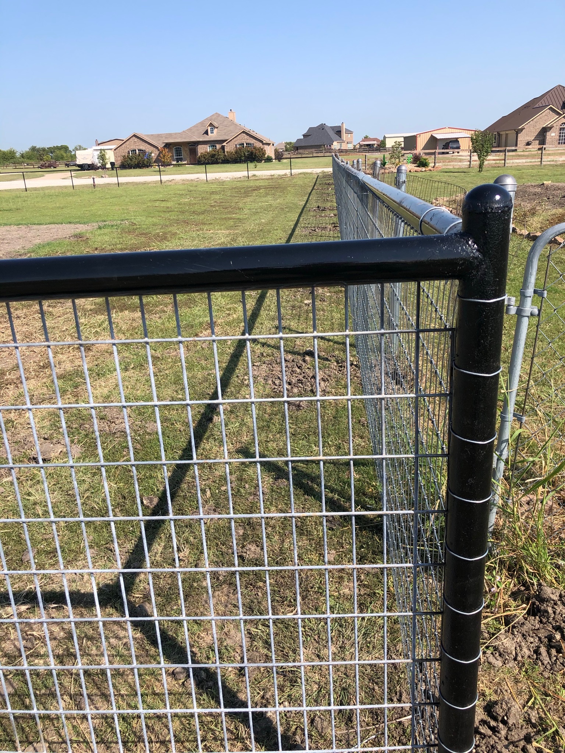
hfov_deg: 49.7
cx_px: 282
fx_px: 609
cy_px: 376
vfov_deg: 63.4
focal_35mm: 28
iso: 20
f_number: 1.8
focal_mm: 4
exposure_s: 1/1429
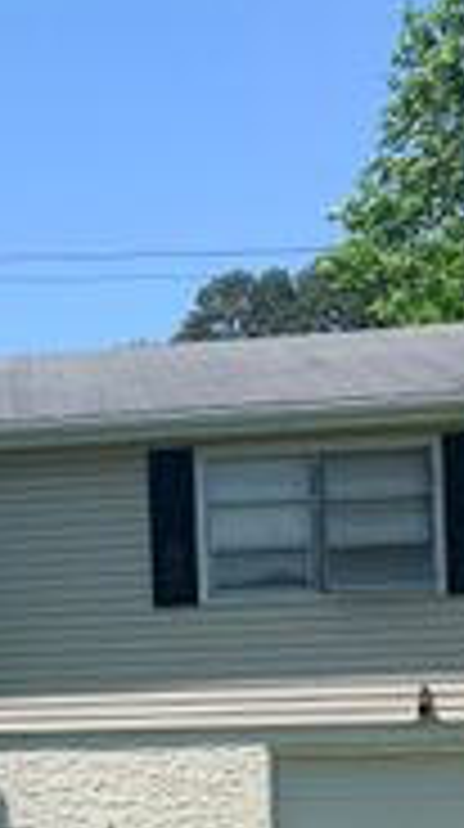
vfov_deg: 26.8
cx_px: -288
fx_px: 1690
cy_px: 713
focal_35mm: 77
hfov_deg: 14.3
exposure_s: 1/1427
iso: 25
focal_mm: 4.25
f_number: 1.8
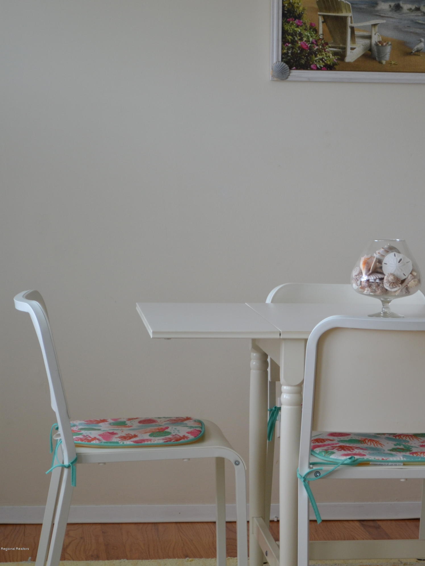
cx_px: 385
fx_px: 1702
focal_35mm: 104
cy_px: 283
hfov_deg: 14.1
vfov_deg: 18.9
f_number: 5.6
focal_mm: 48
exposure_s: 1/80
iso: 400
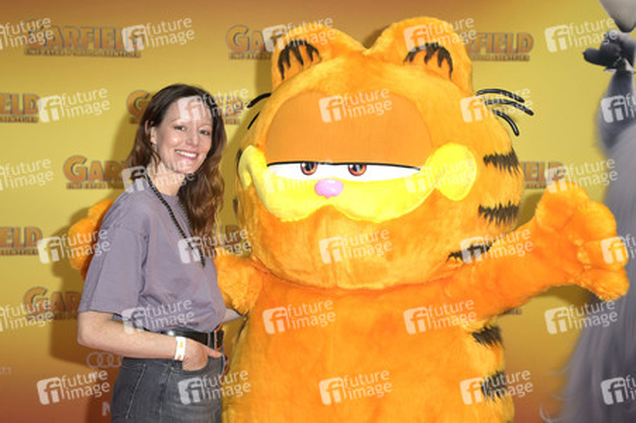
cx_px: 318
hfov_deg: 31.0
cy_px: 212
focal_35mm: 65
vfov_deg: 20.9
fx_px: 1147
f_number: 5.6
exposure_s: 1/250
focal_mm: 65
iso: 640
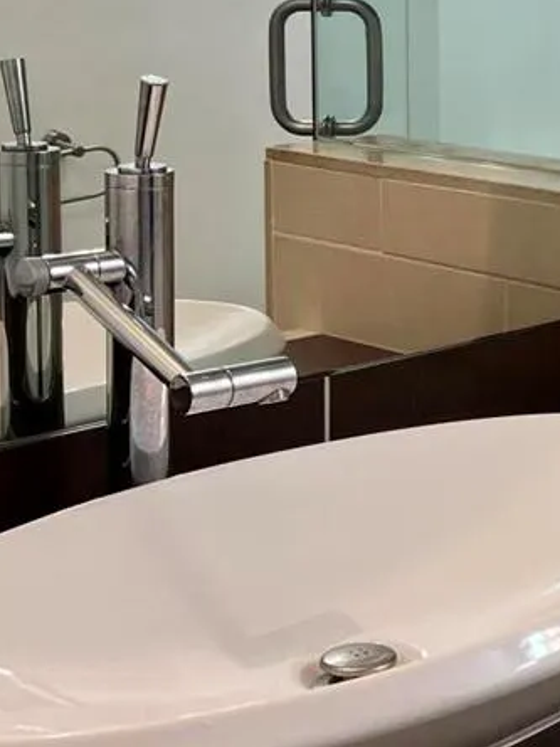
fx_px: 1941
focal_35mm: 90
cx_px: 848
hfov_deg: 15.2
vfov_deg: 21.4
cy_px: 128
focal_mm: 5.7
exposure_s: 1/120
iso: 64
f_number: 1.5
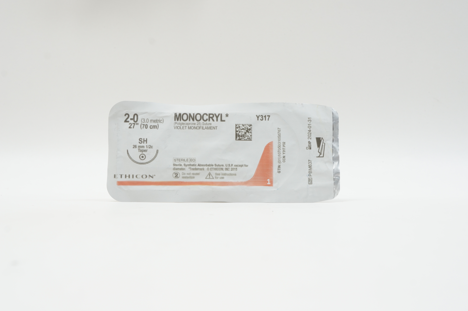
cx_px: 234
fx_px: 721
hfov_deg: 36.0
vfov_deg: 24.3
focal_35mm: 56
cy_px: 156
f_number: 11
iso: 400
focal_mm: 37
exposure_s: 1/15
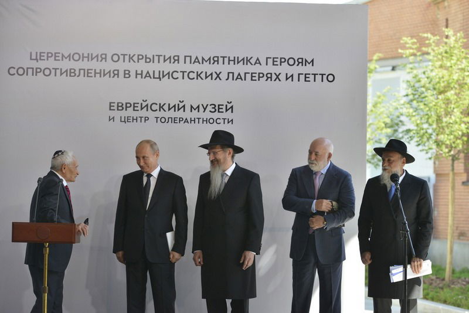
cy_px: 156
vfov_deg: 13.1
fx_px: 1368
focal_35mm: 105
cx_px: 234
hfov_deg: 19.4
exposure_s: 1/1250
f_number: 4
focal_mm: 105
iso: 1000
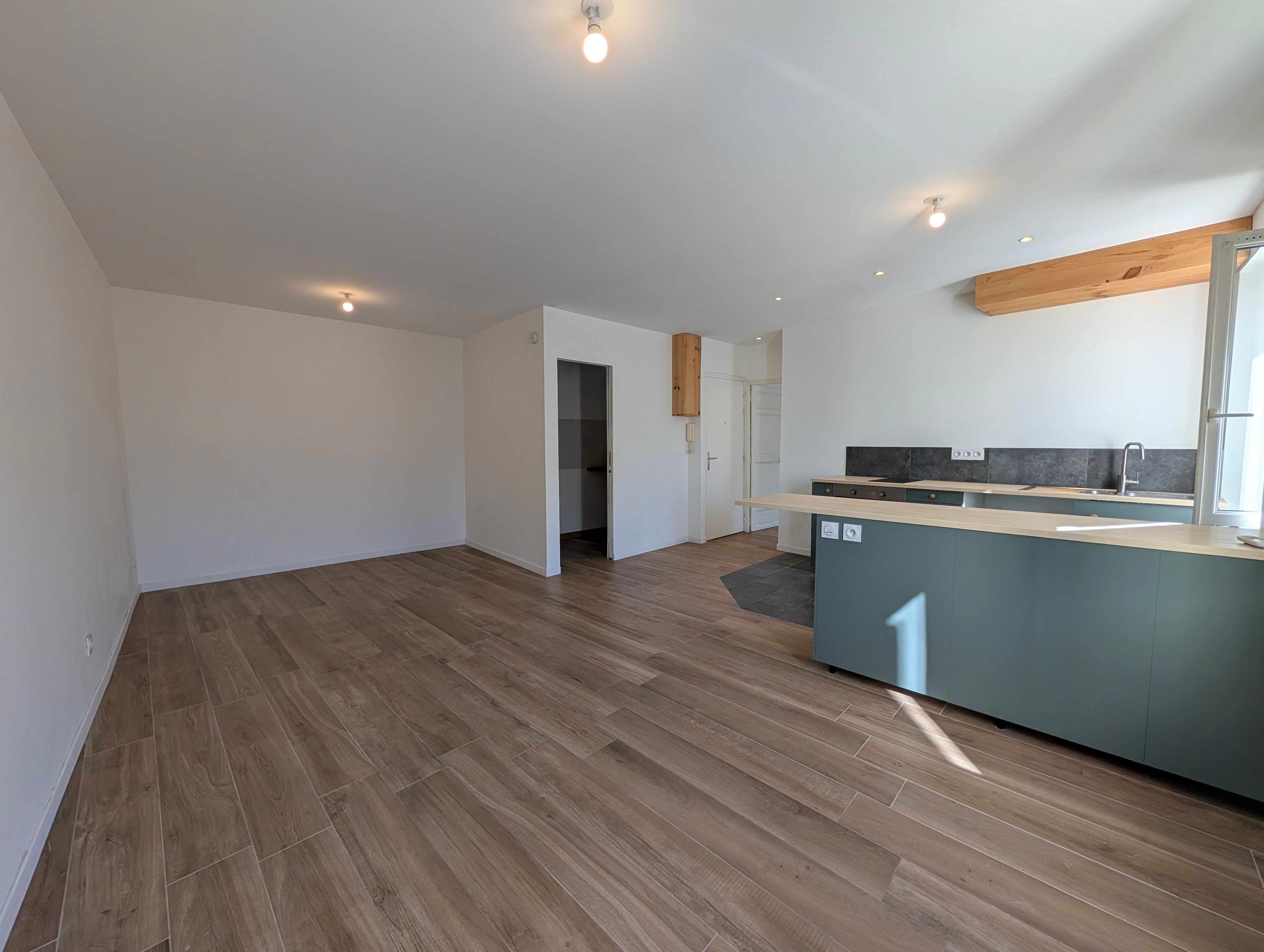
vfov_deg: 94.6
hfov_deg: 110.5
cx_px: 632
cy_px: 476
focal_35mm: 12
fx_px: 439
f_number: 1.7
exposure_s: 1/385
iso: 73
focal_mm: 2.02
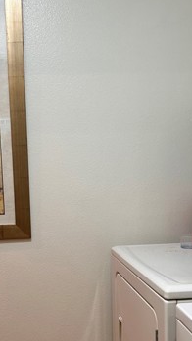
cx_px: 55
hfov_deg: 22.9
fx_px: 471
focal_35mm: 52
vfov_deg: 39.6
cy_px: 216
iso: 80
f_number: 1.5
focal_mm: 5.7
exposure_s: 1/60
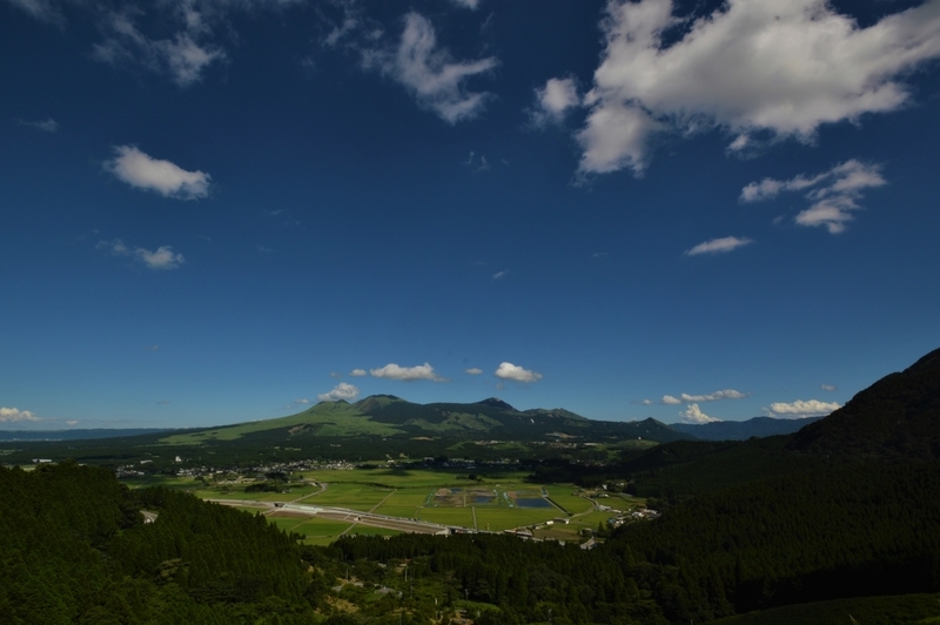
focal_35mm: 15
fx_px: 391
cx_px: 470
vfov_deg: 77.2
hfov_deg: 100.4
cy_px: 312
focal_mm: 10
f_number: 22
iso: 100
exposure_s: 1/125
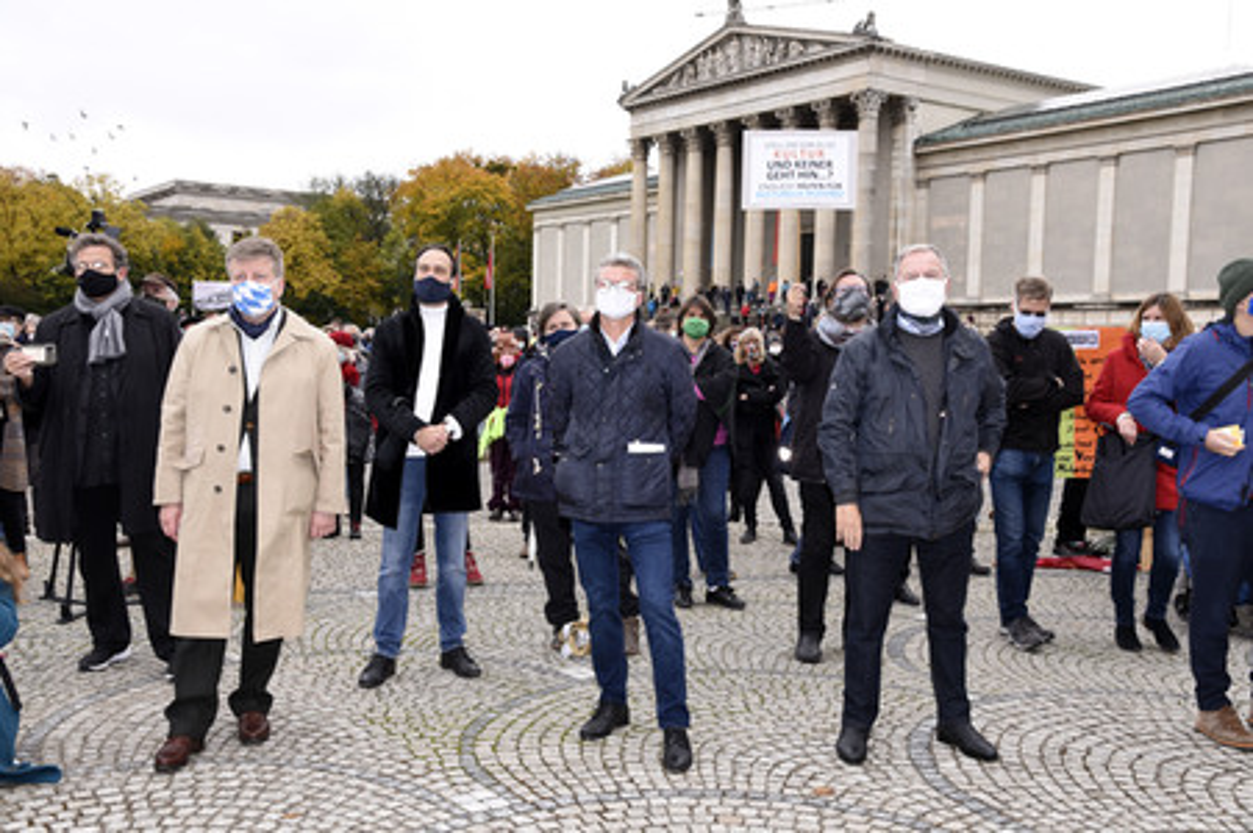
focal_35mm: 35
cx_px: 626
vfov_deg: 37.8
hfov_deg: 54.5
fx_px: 1217
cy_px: 416
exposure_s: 1/160
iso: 400
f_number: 8
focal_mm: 35
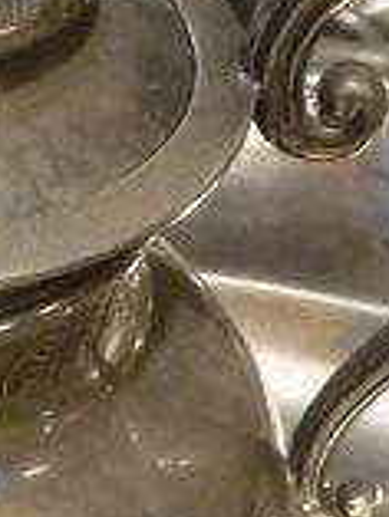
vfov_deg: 17.0
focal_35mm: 114
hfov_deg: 12.6
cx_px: -122
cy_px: 454
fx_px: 1706
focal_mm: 4.7
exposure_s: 1/60
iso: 800
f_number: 3.3
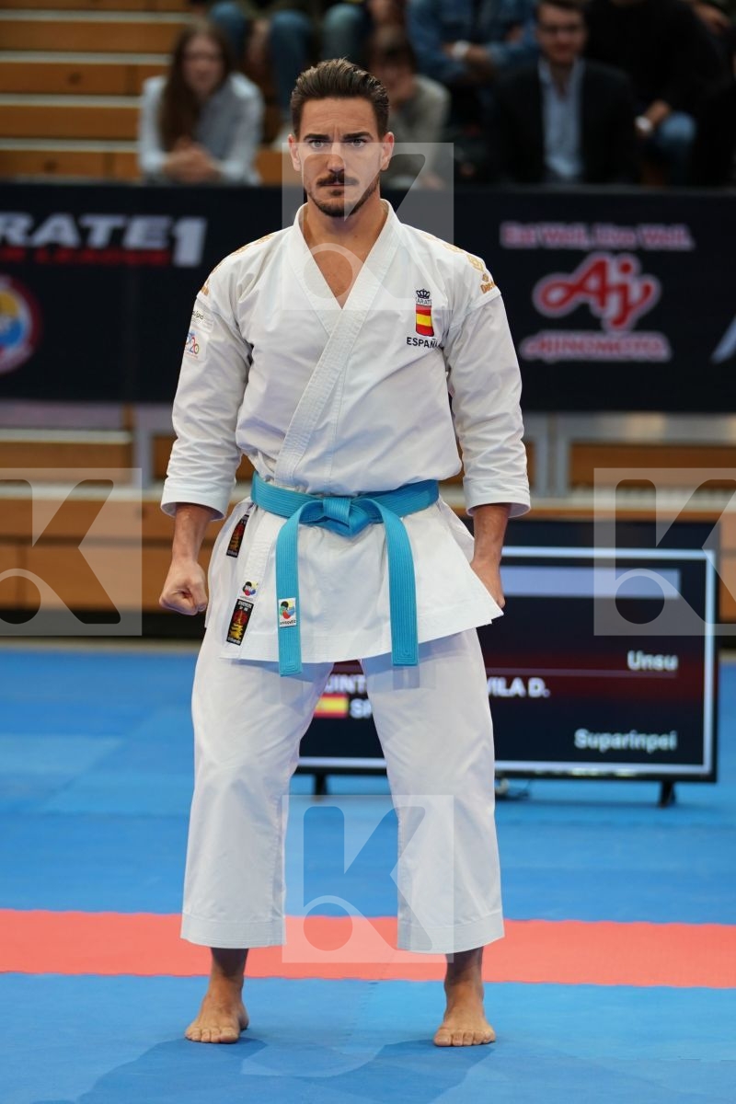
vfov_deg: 9.9
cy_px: 552
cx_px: 368
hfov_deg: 6.6
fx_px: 6348
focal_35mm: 207
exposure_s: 1/400
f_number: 2.8
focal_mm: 138
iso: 800
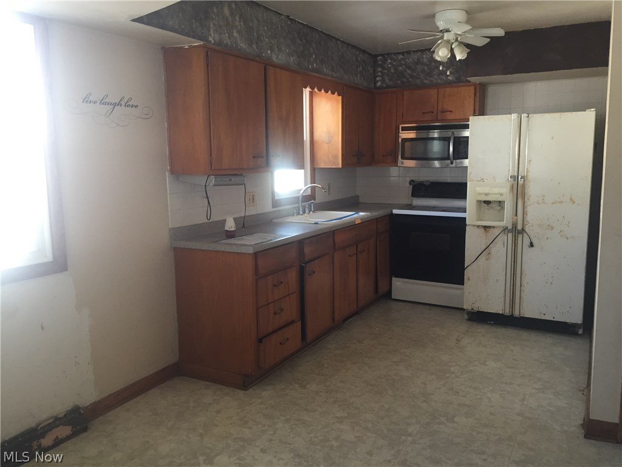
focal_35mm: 29
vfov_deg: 48.2
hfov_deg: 61.7
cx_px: 311
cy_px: 234
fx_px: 521
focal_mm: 4.15
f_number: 2.2
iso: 100
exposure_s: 1/30
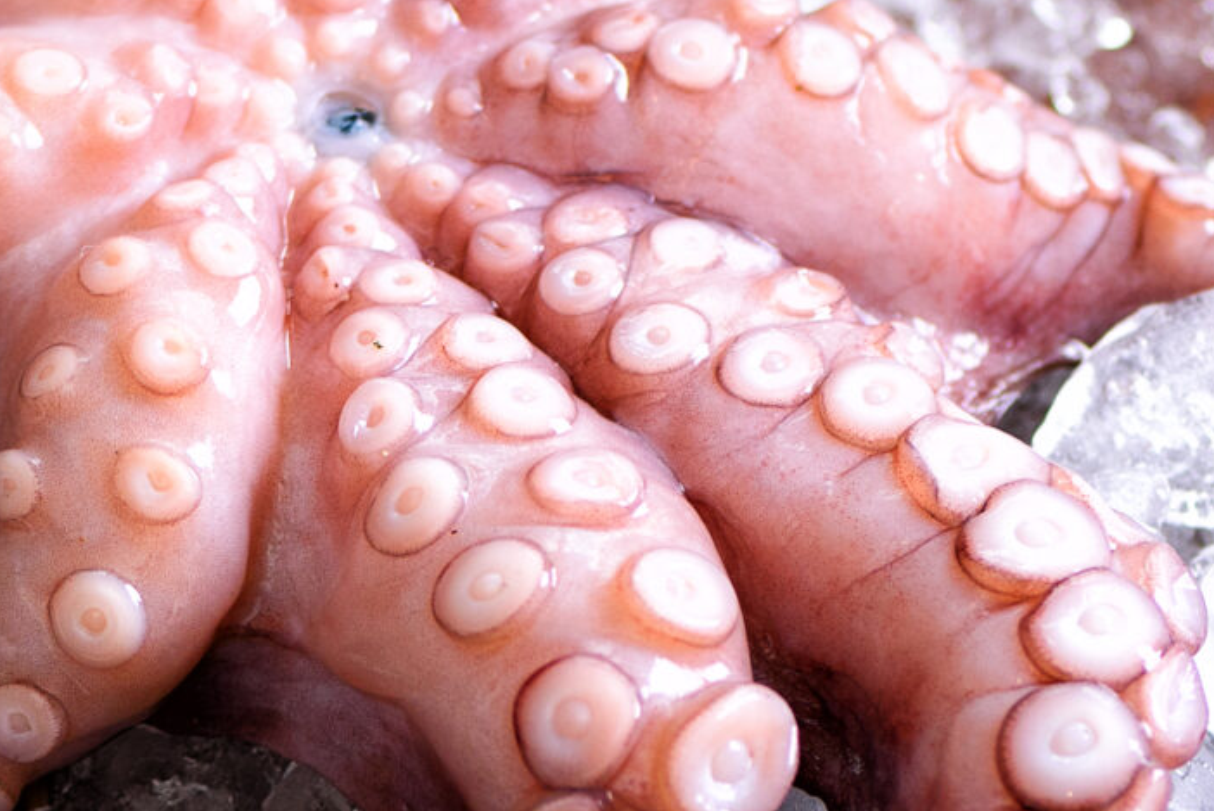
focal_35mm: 383
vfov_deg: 3.6
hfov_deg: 5.4
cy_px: 520
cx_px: 712
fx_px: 12923
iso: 200
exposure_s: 1/200
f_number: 5
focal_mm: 105
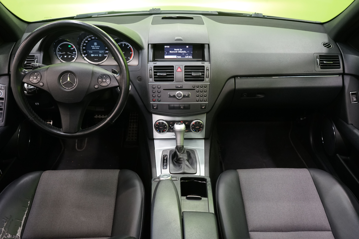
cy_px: 120
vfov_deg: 42.3
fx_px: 309
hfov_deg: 60.3
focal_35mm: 31
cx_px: 180
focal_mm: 31
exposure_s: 1/20
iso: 1600
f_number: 5
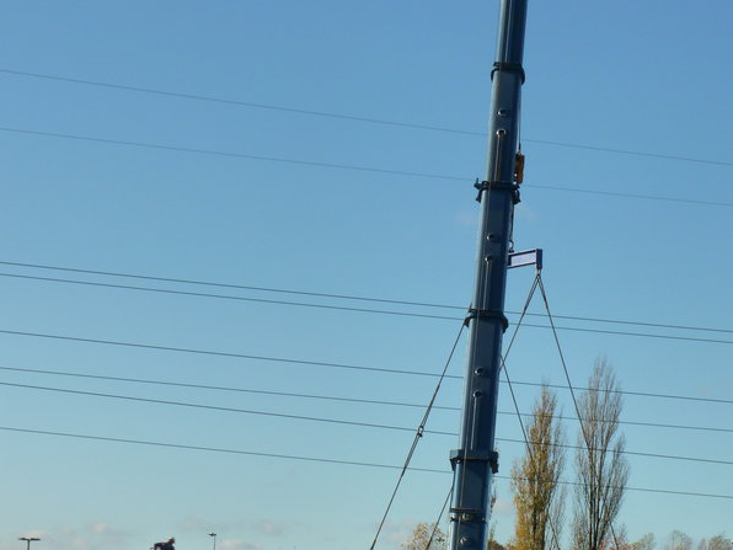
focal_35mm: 109
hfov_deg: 17.9
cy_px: 365
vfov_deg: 13.6
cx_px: 574
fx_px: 2308
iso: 125
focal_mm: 11.5
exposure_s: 1/320
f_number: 5.6
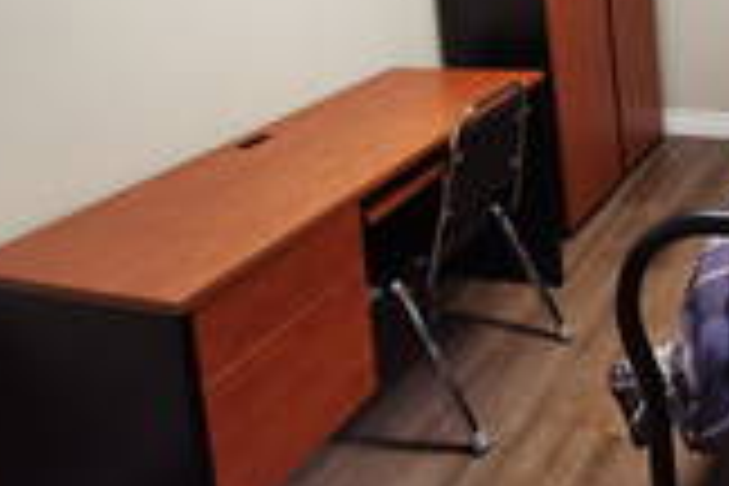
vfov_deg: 30.1
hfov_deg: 43.9
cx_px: 738
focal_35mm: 37
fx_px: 749
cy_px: -112
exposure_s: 1/30
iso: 250
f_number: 2.2
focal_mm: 2.35
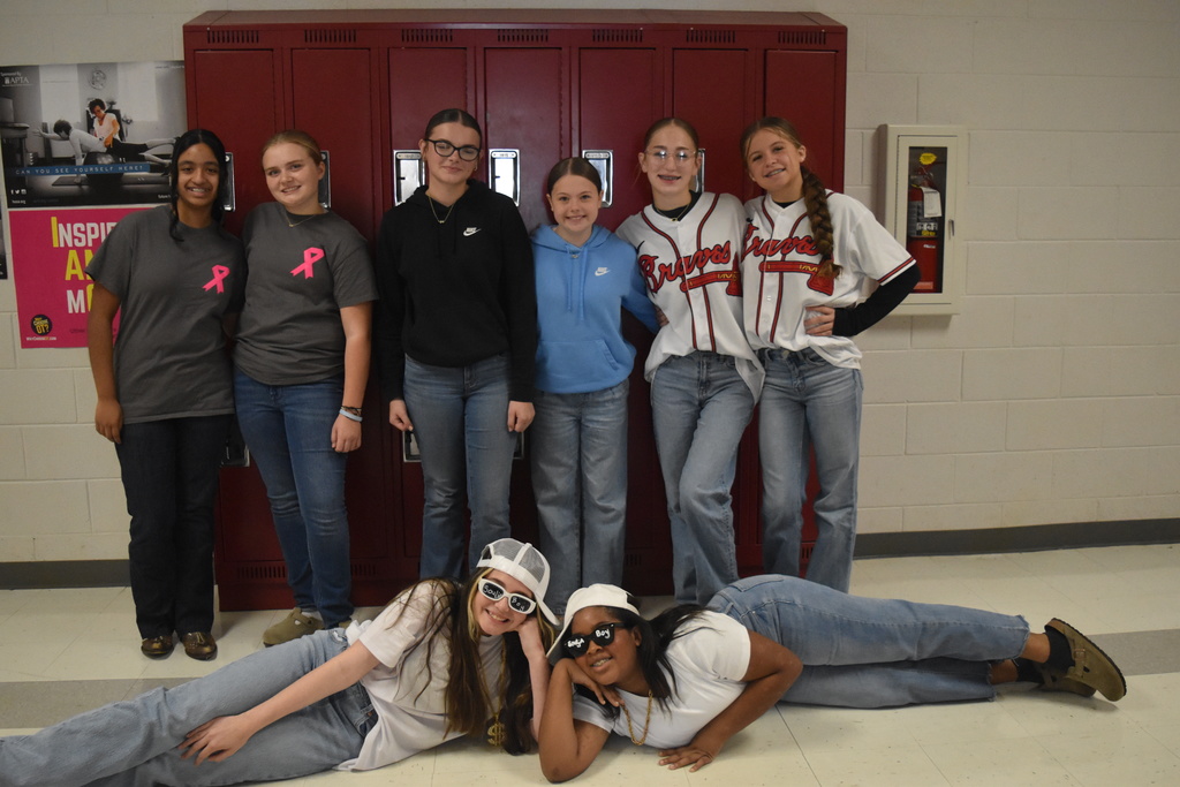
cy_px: 394
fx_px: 1082
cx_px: 590
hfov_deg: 57.2
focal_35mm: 33
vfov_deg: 40.0
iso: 3200
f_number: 3.8
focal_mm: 22
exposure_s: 1/250
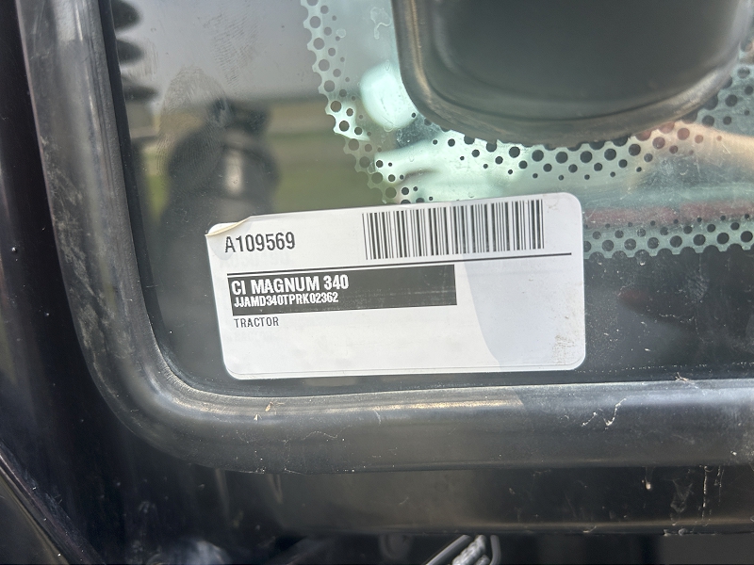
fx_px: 566
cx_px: 377
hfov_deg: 67.3
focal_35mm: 26
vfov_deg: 53.1
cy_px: 282
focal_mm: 5.7
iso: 50
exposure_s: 1/733
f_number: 1.5
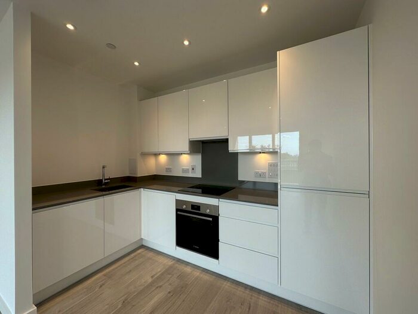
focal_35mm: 14
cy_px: 157
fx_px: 169
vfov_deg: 85.7
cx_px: 209
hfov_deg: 102.1
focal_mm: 2.22
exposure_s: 1/166
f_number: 2.2
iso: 40
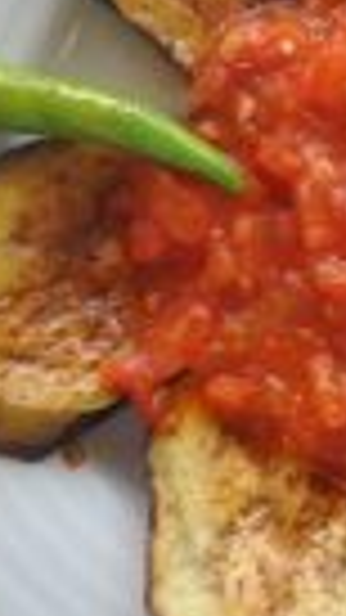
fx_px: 2840
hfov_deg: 6.9
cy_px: 207
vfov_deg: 12.4
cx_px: 476
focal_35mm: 174
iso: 200
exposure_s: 1/50
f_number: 7.1
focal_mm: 38
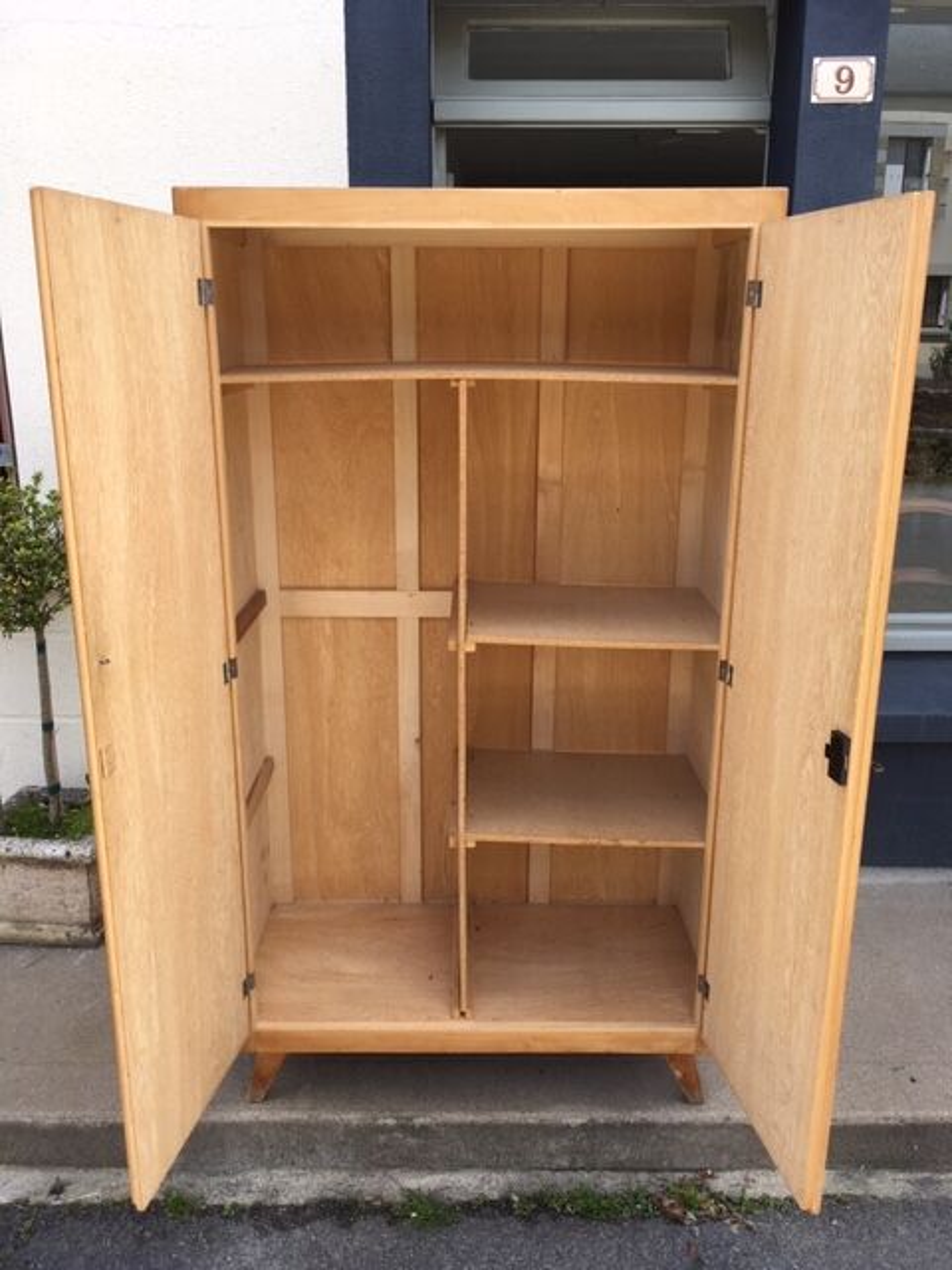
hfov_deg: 48.2
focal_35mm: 29
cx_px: 476
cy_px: 635
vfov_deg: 61.7
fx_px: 1063
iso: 25
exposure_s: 1/400
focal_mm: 4.15
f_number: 2.2
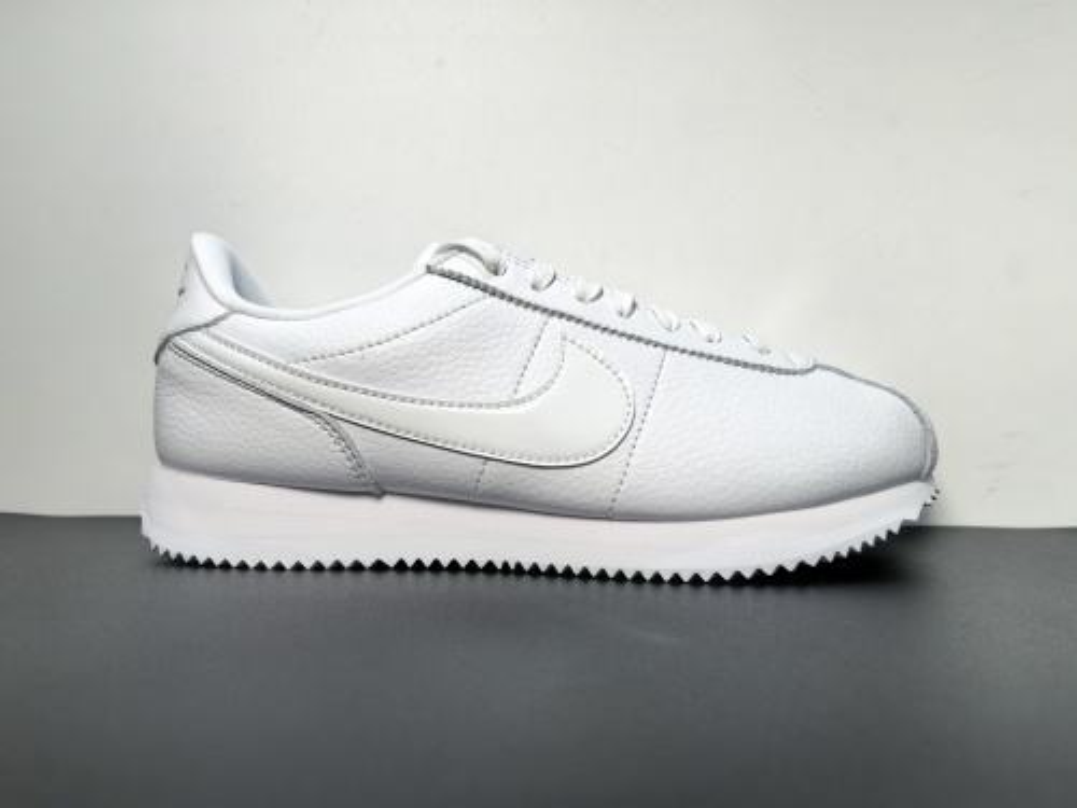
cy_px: 404
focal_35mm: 27
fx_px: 840
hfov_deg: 65.3
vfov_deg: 51.4
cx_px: 538
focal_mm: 6.98
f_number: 2
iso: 50
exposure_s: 1/417
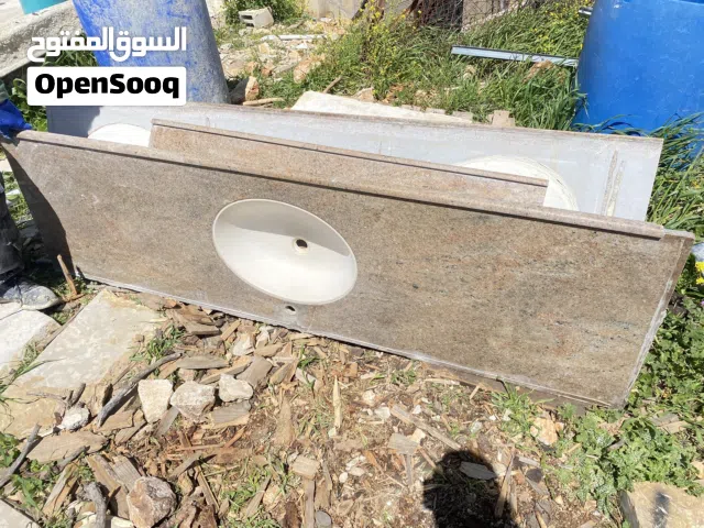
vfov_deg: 53.1
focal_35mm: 26
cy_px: 264
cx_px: 352
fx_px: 529
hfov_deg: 67.3
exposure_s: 1/2967
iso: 32
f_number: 1.8
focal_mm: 4.25
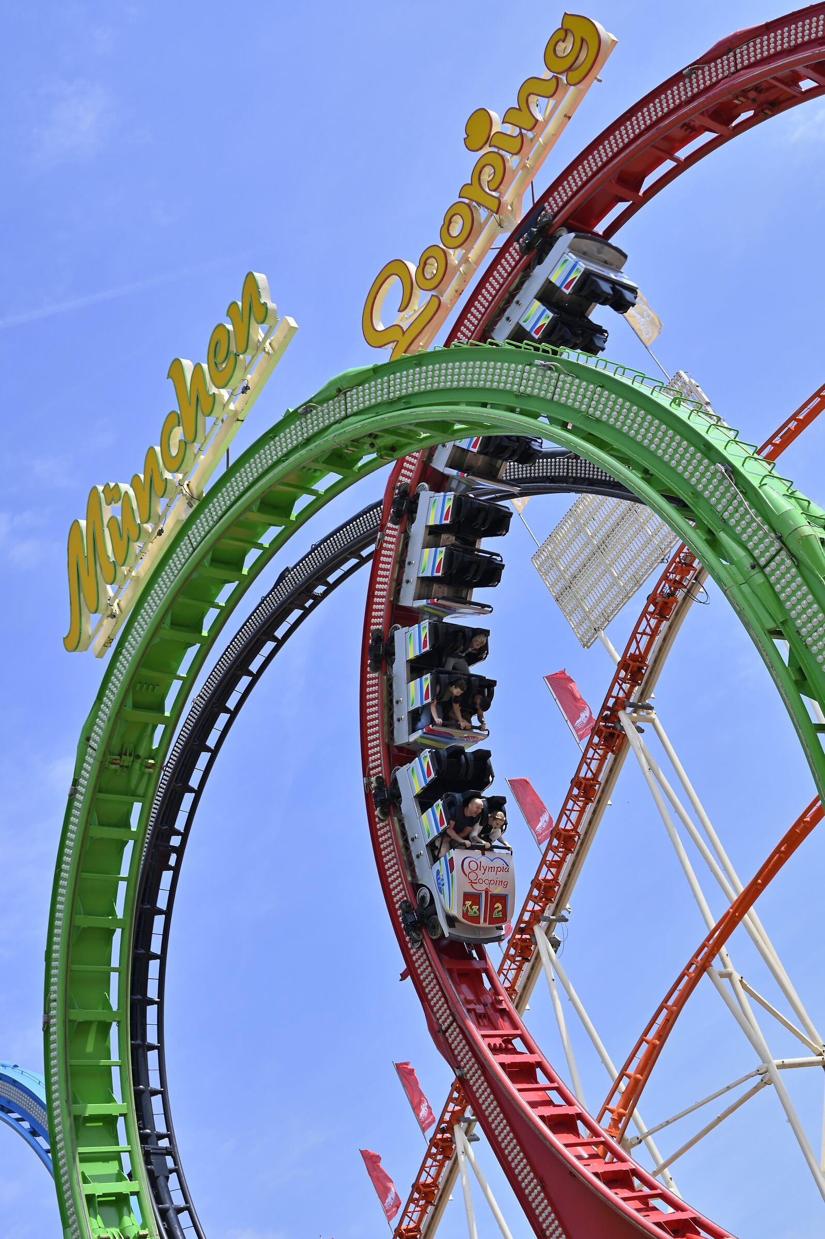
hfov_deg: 27.0
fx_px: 1721
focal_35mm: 50
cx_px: 412
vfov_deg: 39.6
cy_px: 620
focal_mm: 50
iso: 250
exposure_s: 1/640
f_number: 9
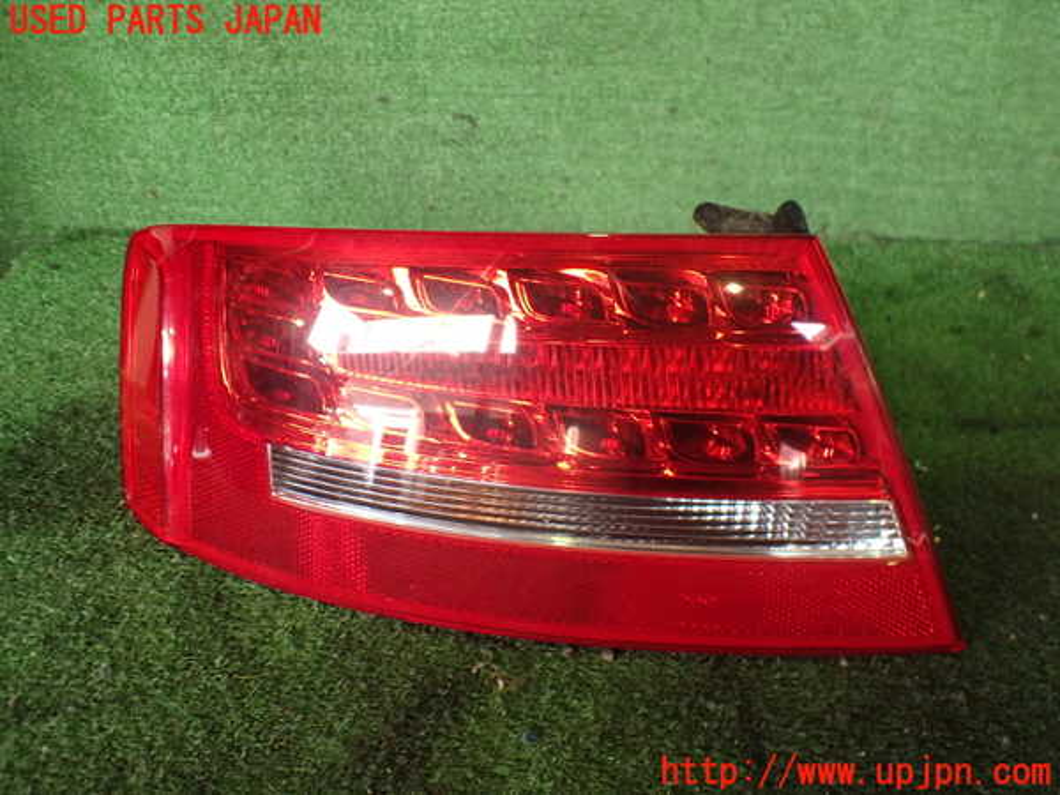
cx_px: 530
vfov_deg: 46.8
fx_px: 919
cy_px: 398
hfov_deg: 60.0
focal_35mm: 30
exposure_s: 1/125
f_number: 2.3
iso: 500
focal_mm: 5.4
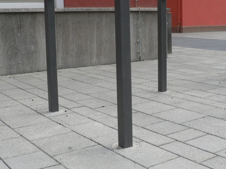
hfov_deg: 35.5
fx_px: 352
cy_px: 73
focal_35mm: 54
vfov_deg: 27.0
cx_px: 131
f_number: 4
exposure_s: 1/500
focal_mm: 6
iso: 80
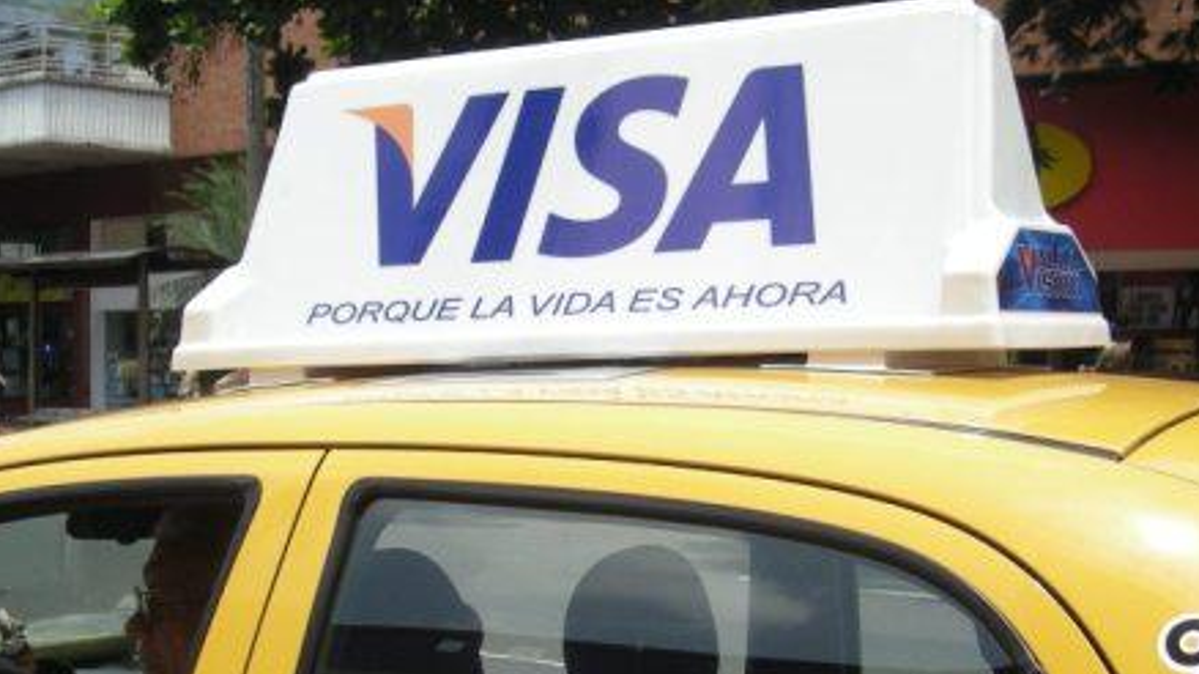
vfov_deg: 30.4
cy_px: 323
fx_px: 1239
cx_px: 602
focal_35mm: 39
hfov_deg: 51.6
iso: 50
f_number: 5.7
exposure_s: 1/166
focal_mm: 5.7
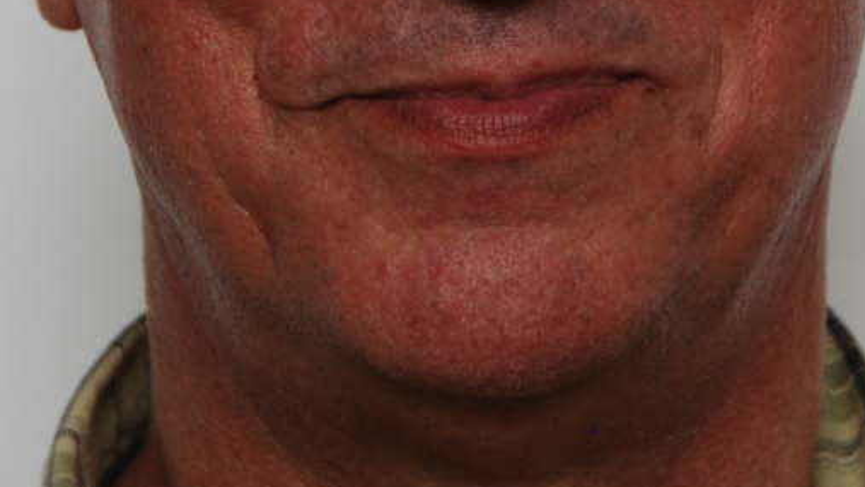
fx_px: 7469
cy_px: -137
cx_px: 557
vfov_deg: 3.7
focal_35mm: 326
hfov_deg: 6.6
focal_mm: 65
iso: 400
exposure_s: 1/125
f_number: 5
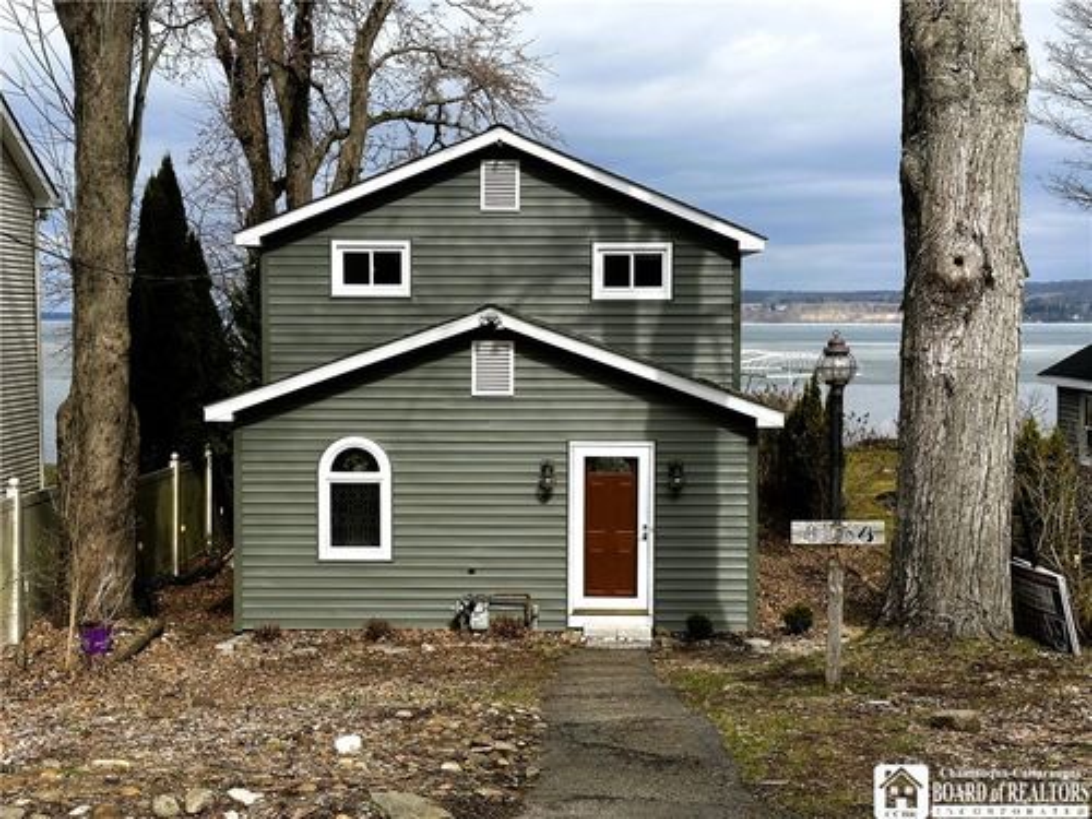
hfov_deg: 39.7
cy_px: 410
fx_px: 1514
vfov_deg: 30.3
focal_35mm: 48
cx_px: 546
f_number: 1.78
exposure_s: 1/3155
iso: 64
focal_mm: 6.86
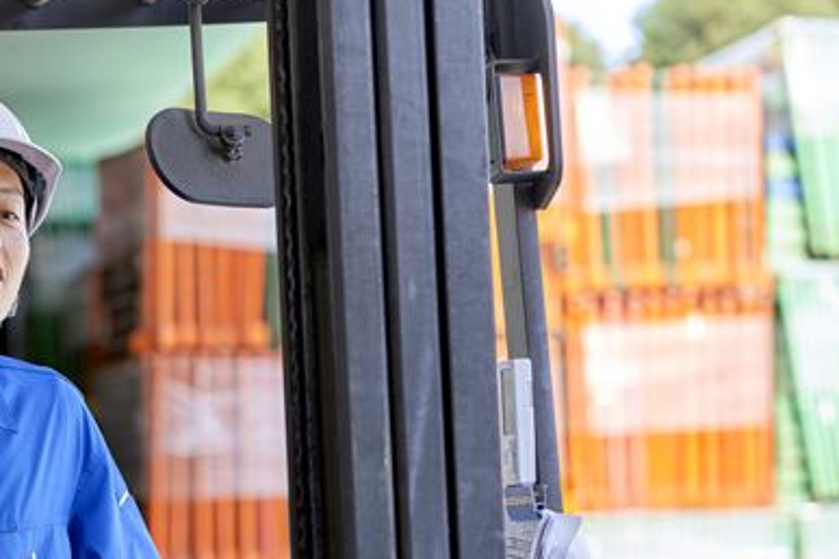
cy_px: 490
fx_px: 3682
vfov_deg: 8.7
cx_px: 87
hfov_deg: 12.9
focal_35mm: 158
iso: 200
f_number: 3.5
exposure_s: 1/250
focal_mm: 85
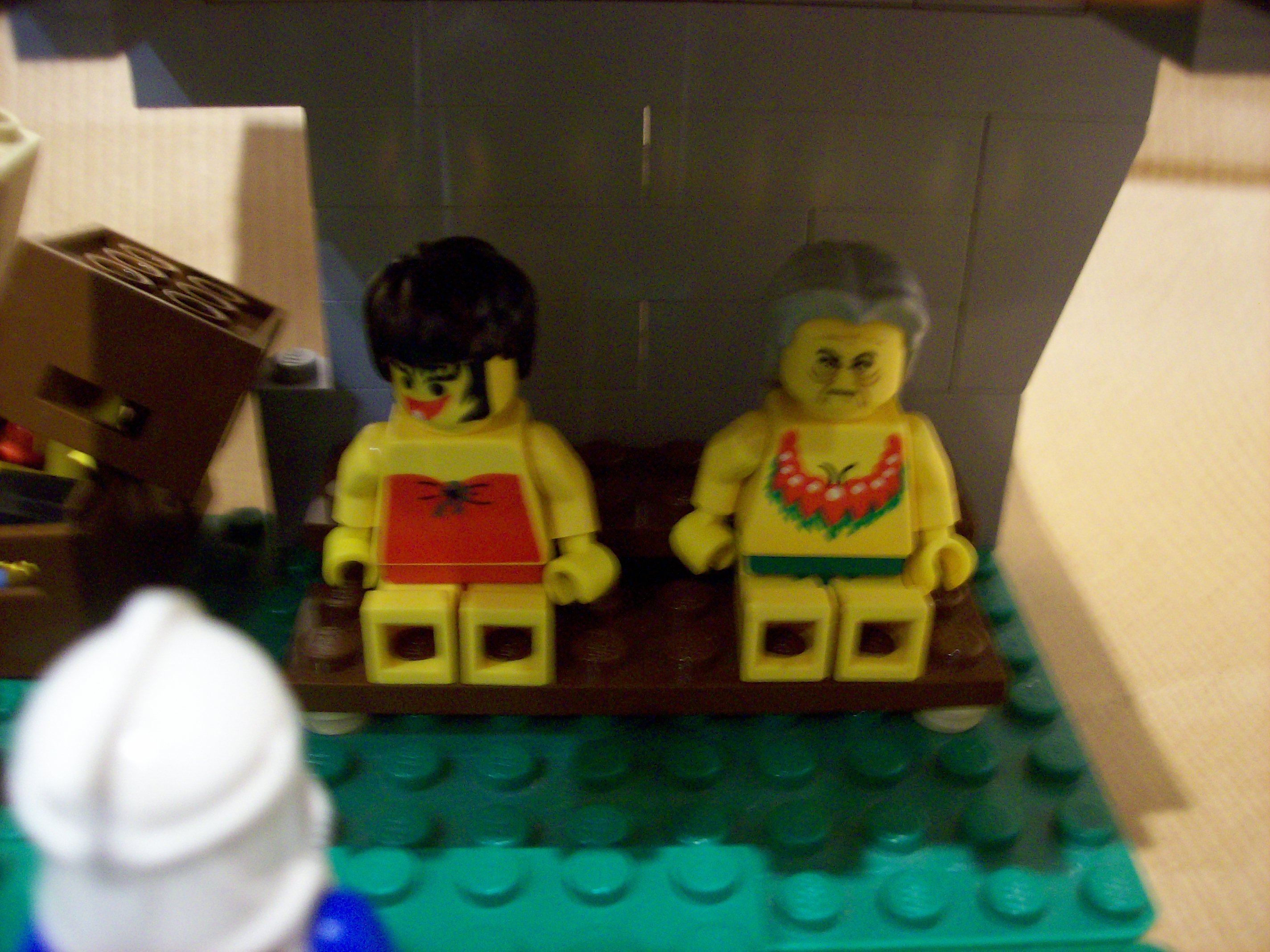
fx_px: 1320
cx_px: 635
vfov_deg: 39.6
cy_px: 476
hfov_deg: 51.4
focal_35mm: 36
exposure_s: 1/8
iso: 160
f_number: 2.7
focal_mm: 6
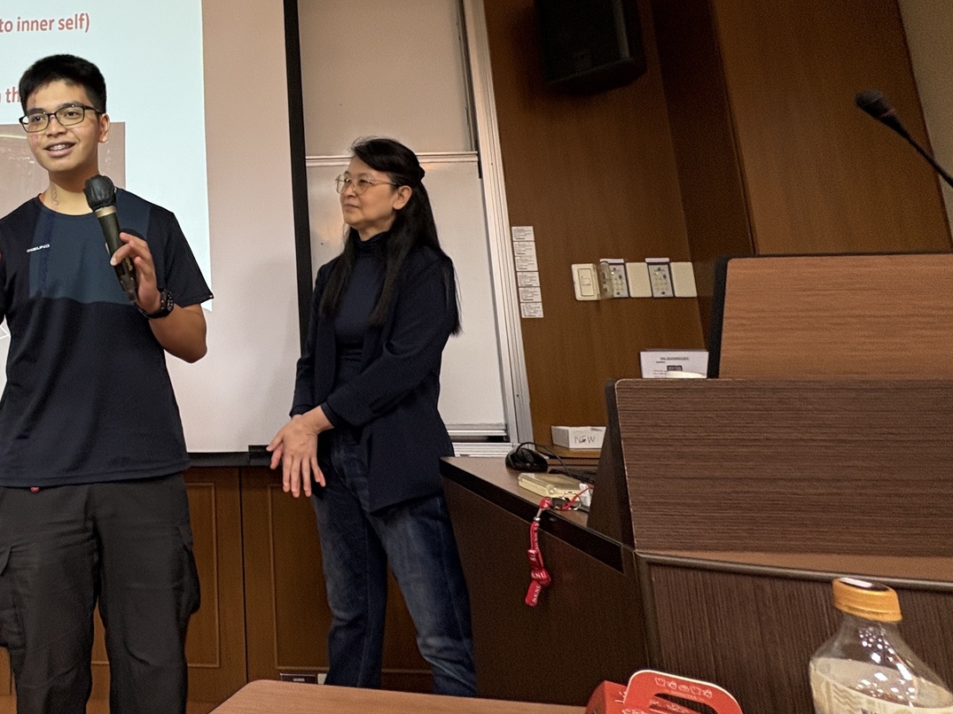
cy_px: 229
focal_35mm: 25
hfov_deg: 61.0
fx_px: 688
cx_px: 135
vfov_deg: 53.6
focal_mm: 2.22
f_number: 2.2
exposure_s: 1/60
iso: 200
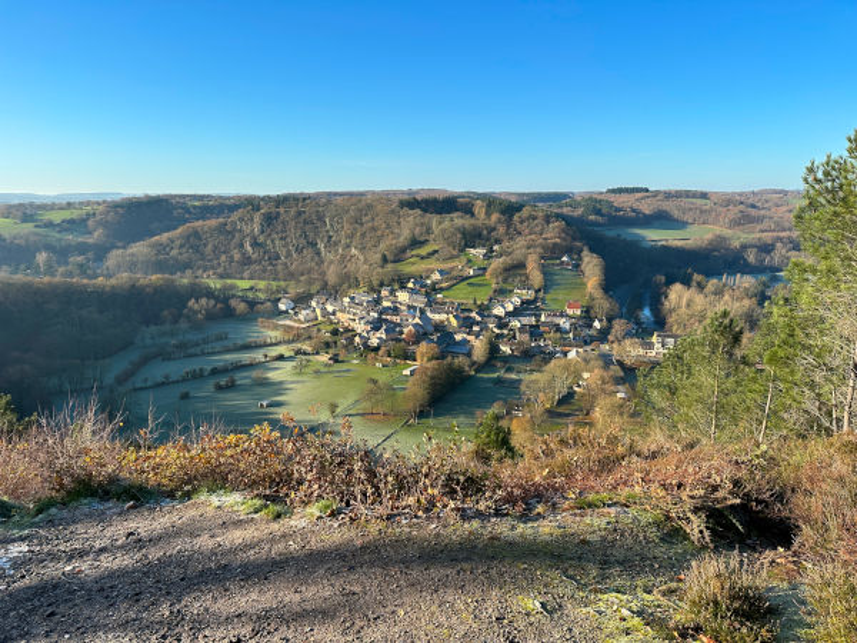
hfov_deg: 71.6
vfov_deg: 56.8
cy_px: 322
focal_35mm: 24
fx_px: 594
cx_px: 428
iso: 80
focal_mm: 6.86
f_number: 1.78
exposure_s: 1/2660
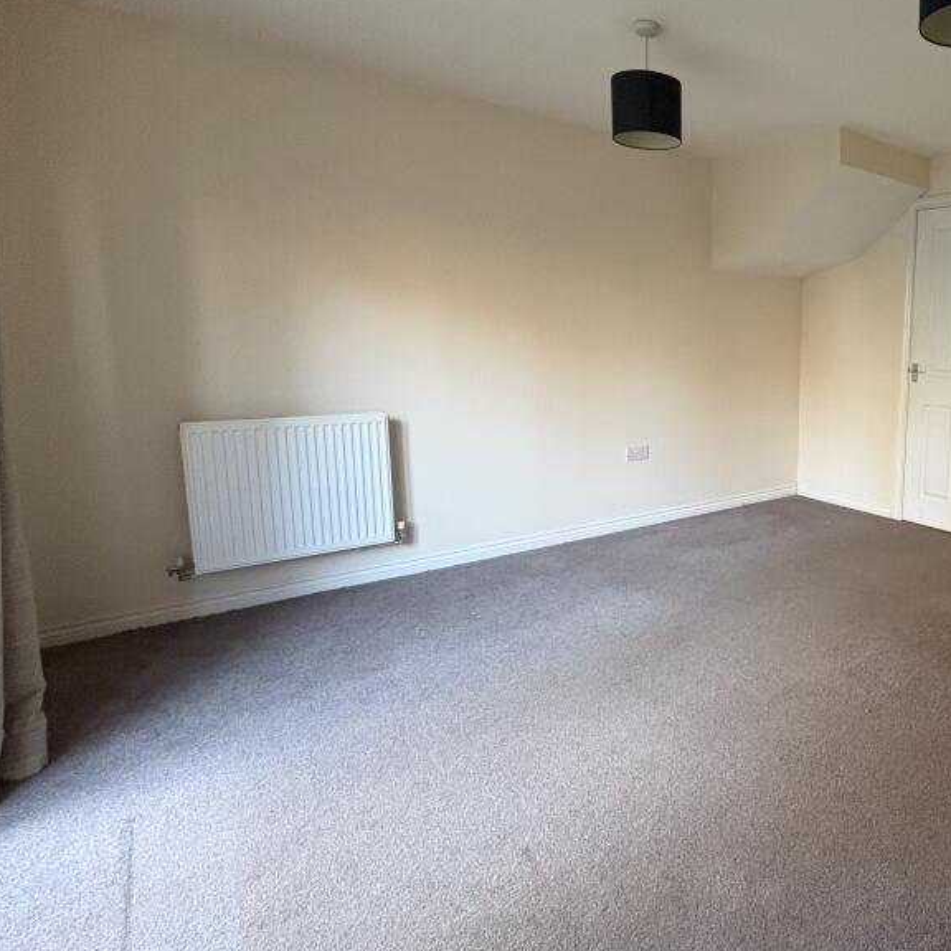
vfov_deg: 69.5
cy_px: 438
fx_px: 684
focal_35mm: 22
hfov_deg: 62.6
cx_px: 784
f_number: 2.2
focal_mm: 2.22
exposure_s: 1/60
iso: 320
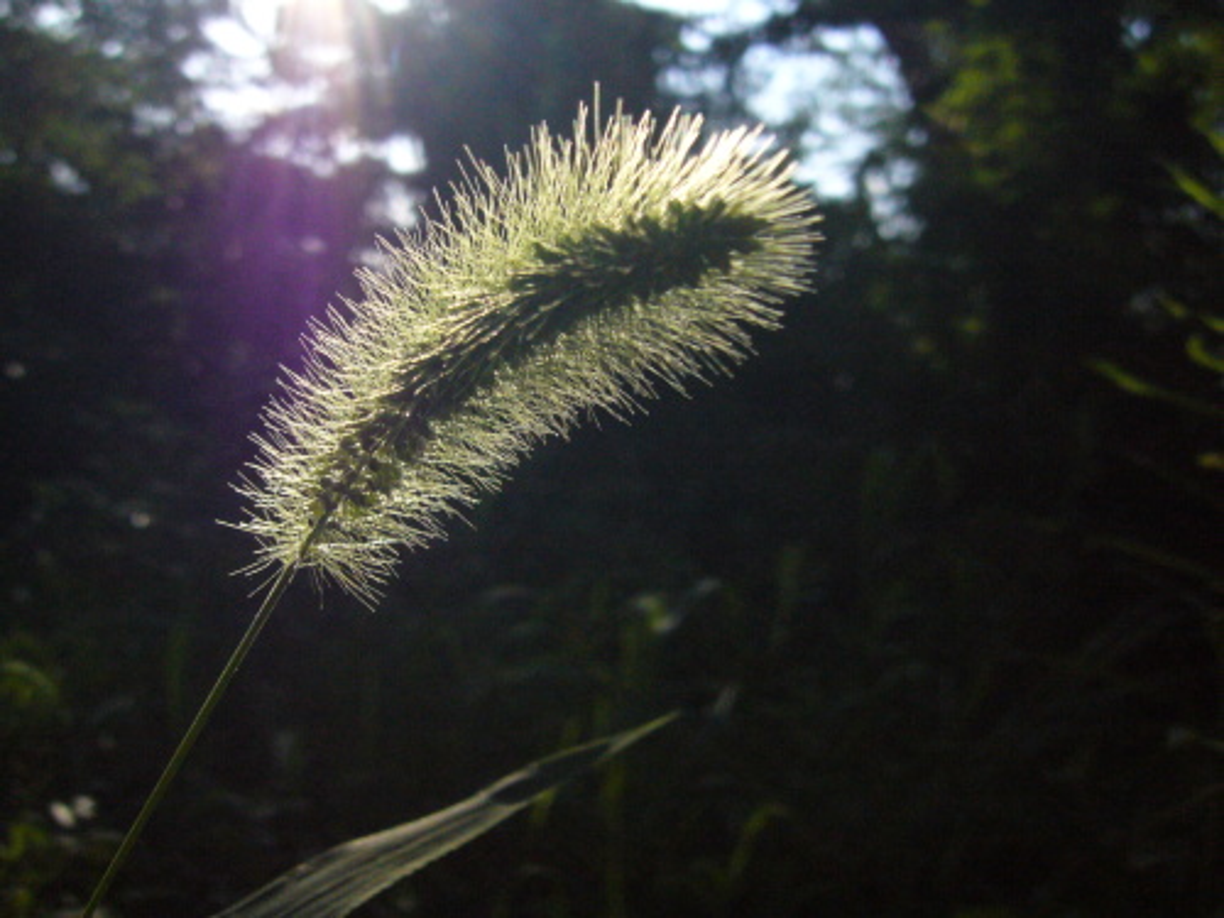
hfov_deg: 52.6
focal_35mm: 35
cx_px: 612
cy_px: 459
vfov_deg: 40.7
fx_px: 1238
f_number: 5.6
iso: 400
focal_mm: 5.8
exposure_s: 1/2000
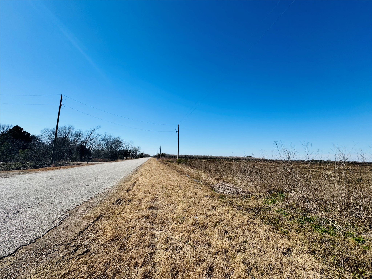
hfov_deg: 102.1
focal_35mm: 14
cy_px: 140
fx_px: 150
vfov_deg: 85.7
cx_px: 186
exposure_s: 1/2770
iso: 50
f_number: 2.2
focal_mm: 2.22
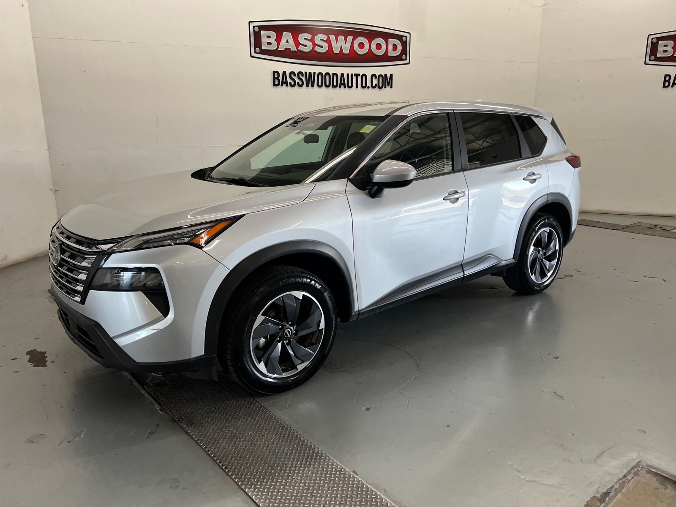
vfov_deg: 53.1
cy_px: 254
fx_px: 508
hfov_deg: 67.3
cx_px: 338
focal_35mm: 26
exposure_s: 1/120
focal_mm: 5.7
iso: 80
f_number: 1.5
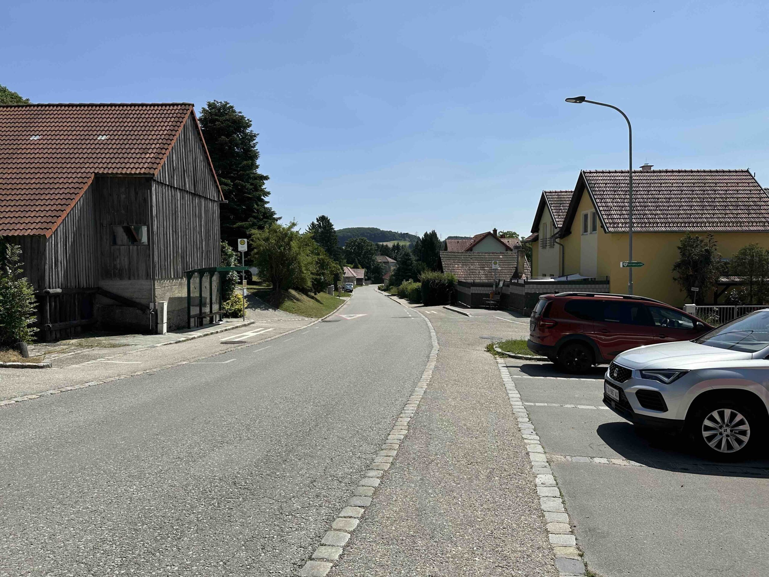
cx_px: 384
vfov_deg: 56.8
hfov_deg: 71.6
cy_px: 288
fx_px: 533
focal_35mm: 24
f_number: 1.78
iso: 80
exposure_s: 1/7576
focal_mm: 6.86
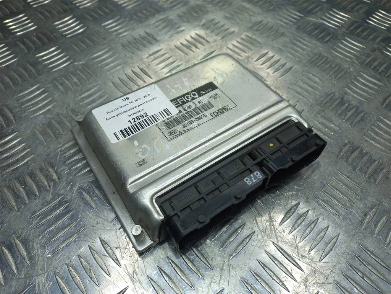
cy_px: 147
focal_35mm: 25
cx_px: 196
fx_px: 282
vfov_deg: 54.9
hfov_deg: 69.4
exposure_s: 1/100
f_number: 1.8
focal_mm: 4.6
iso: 32
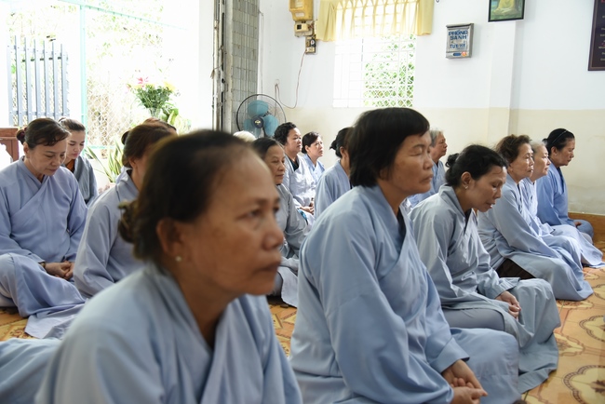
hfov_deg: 60.3
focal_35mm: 31
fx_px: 521
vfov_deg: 42.4
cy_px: 202
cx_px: 302
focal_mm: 31
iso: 1000
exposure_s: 1/60
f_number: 4
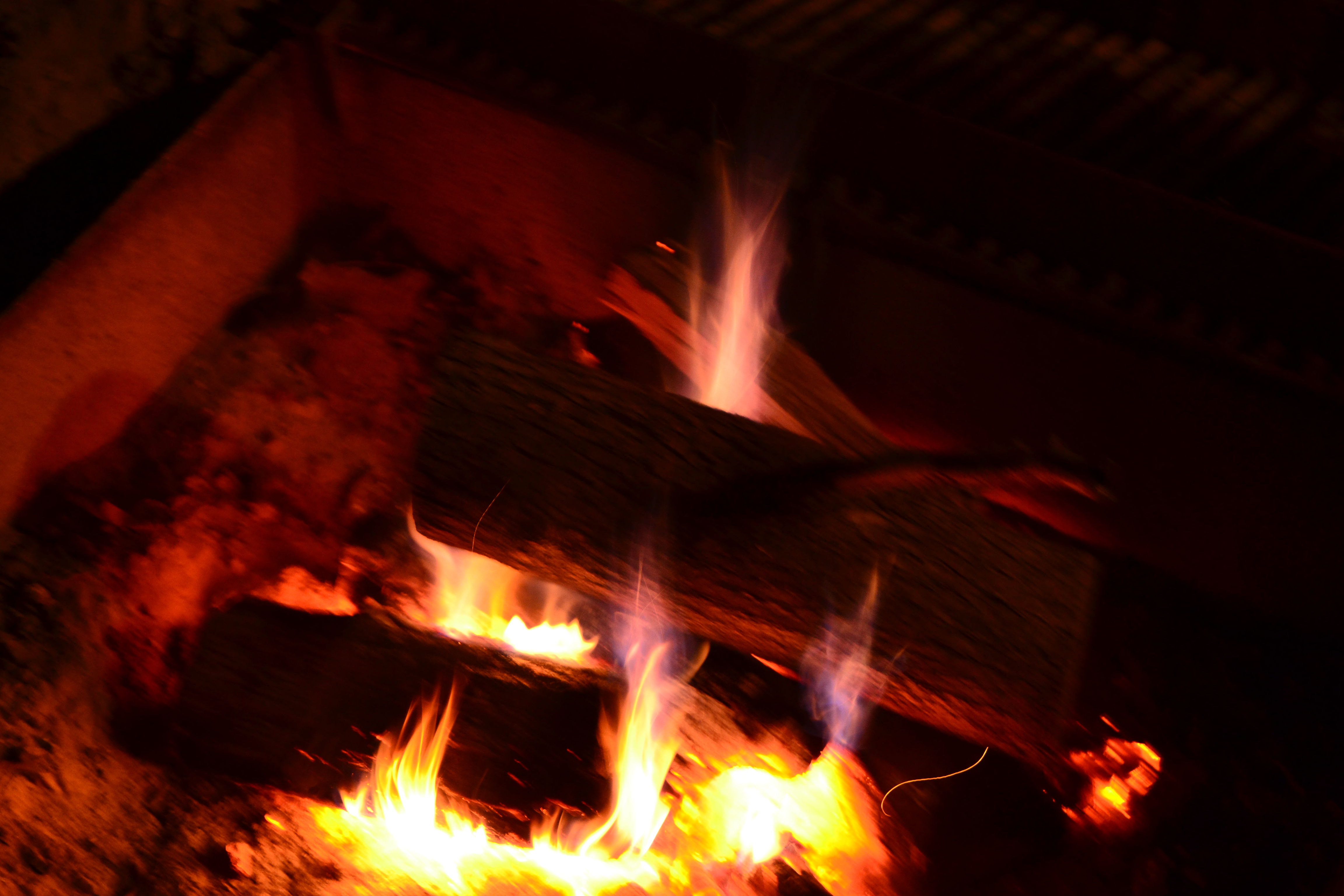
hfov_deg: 24.6
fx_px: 3080
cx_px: 672
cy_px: 448
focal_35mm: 82
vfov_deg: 16.6
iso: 800
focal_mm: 55
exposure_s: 1
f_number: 5.6
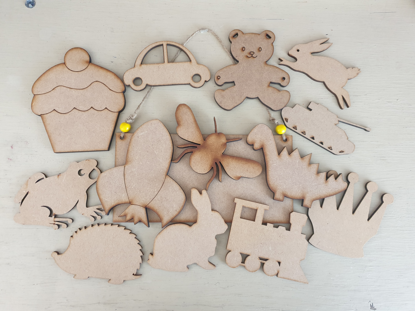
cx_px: 208
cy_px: 156
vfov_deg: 53.1
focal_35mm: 26
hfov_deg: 67.3
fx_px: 312
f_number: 1.5
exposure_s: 1/44
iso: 250
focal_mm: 4.3
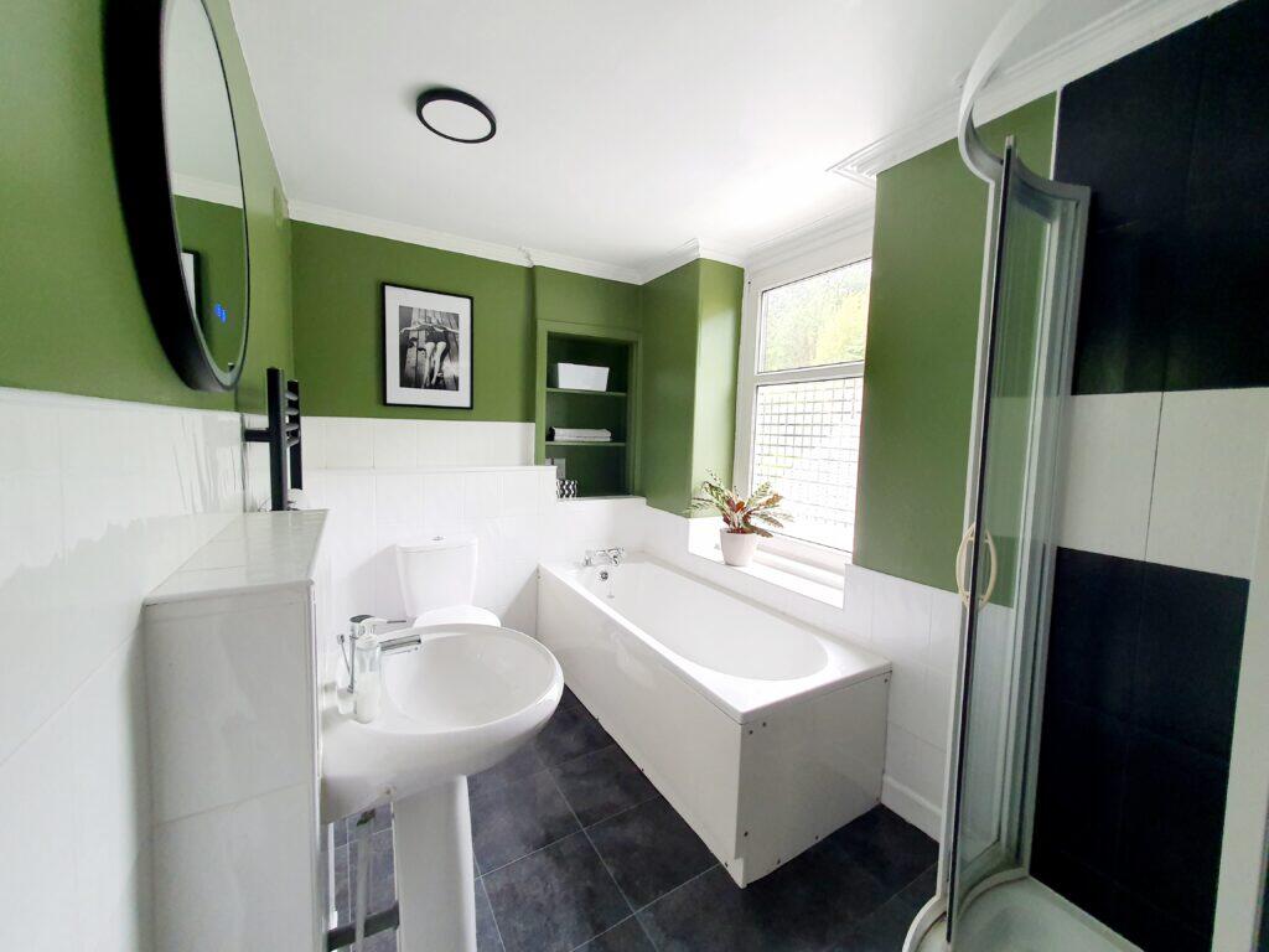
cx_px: 634
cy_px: 476
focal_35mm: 13
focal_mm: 1.8
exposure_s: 1/50
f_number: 2.2
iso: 125
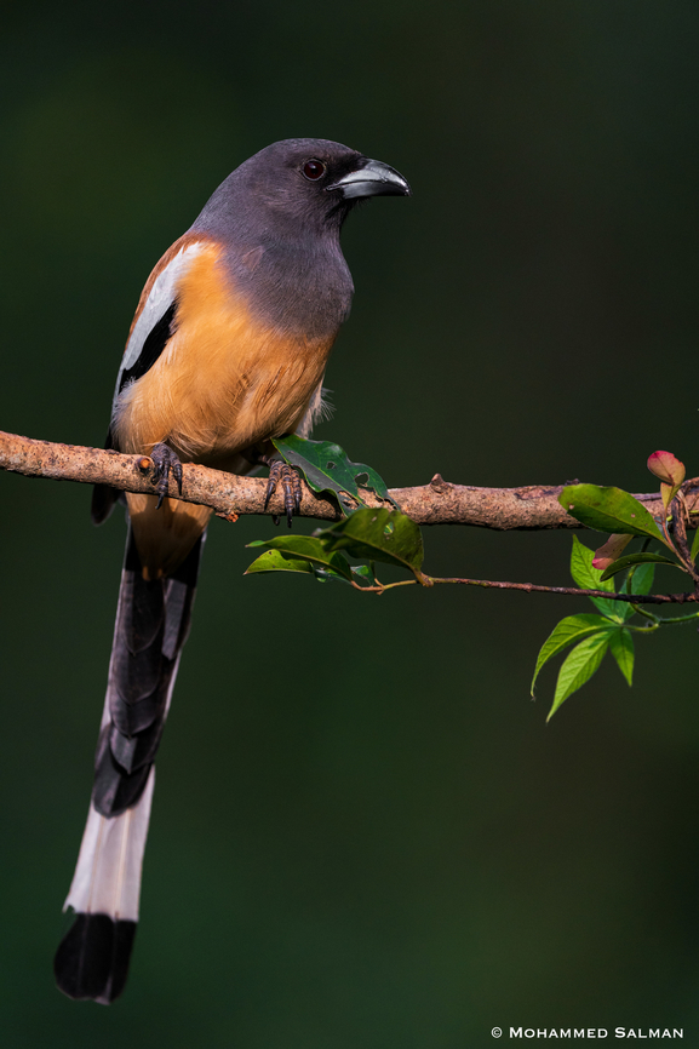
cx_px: 350
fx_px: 17481
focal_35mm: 600
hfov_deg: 2.3
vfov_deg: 3.4
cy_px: 524
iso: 1600
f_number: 4
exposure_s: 1/4000
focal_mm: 600
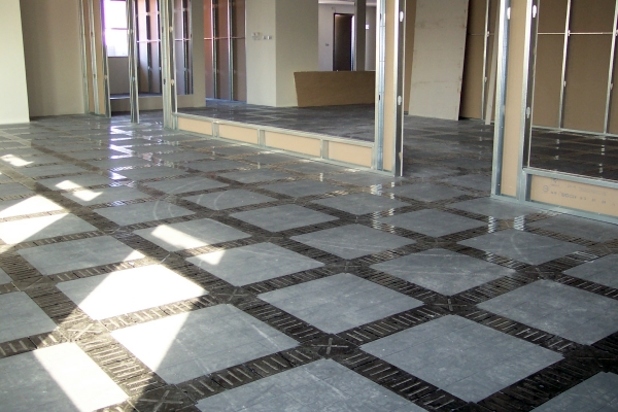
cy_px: 206
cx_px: 309
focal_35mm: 38
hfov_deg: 50.7
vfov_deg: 35.1
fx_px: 652
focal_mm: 8
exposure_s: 1/30
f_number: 2.8
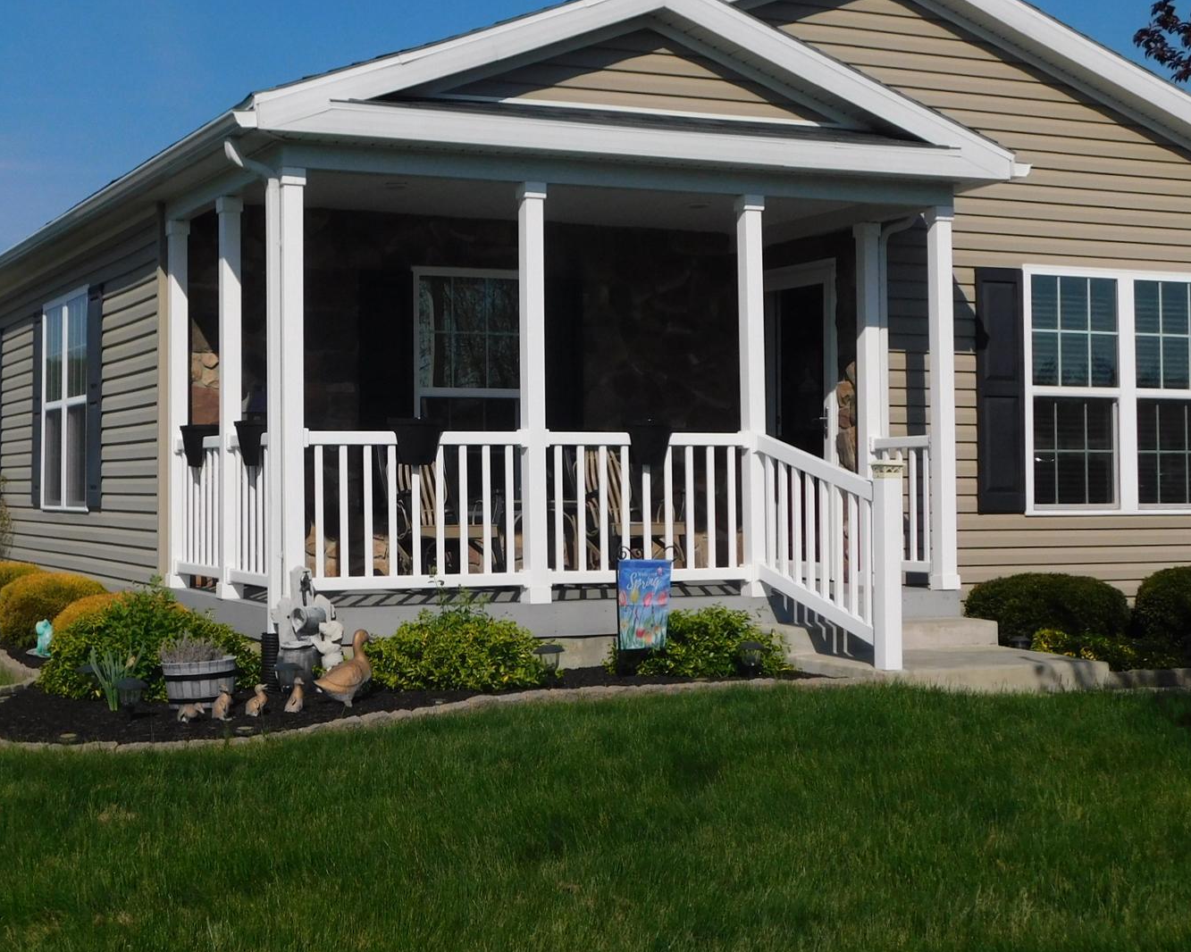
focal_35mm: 54
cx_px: 412
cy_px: 413
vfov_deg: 28.1
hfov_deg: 34.5
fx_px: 1903
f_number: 7
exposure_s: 1/800
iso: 125
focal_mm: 6.3
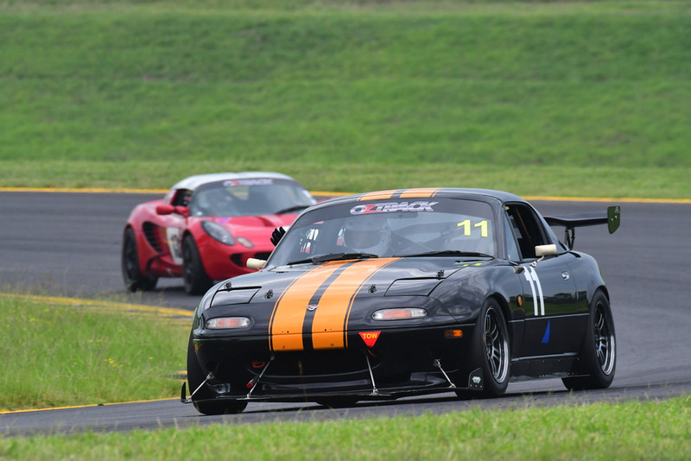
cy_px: 230
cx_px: 346
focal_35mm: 630
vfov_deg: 2.2
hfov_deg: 3.3
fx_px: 12096
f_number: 10
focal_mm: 420
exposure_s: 1/640
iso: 1000
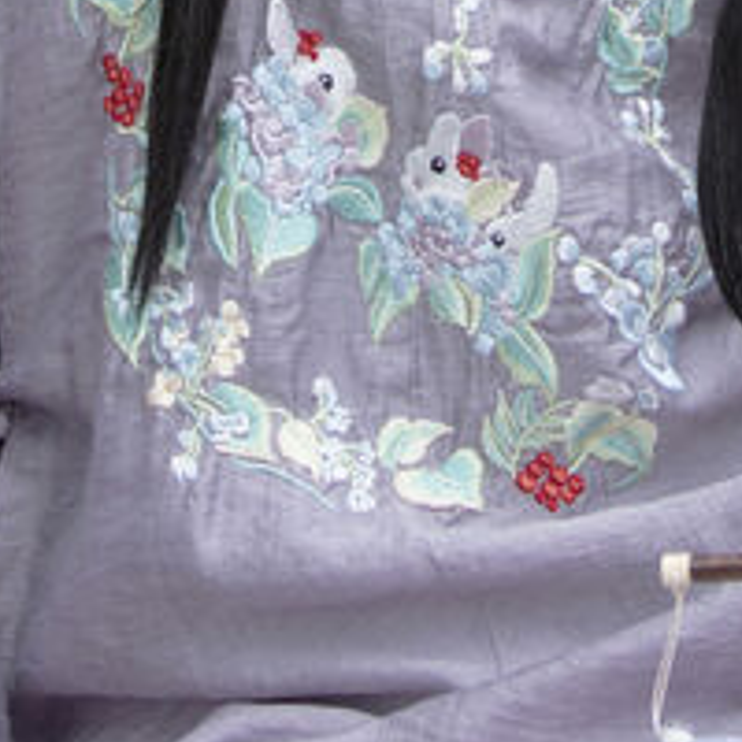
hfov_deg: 5.0
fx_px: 8536
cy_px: -586
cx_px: 312
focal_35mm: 352
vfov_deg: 4.9
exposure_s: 1/250
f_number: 2.8
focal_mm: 70
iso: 160
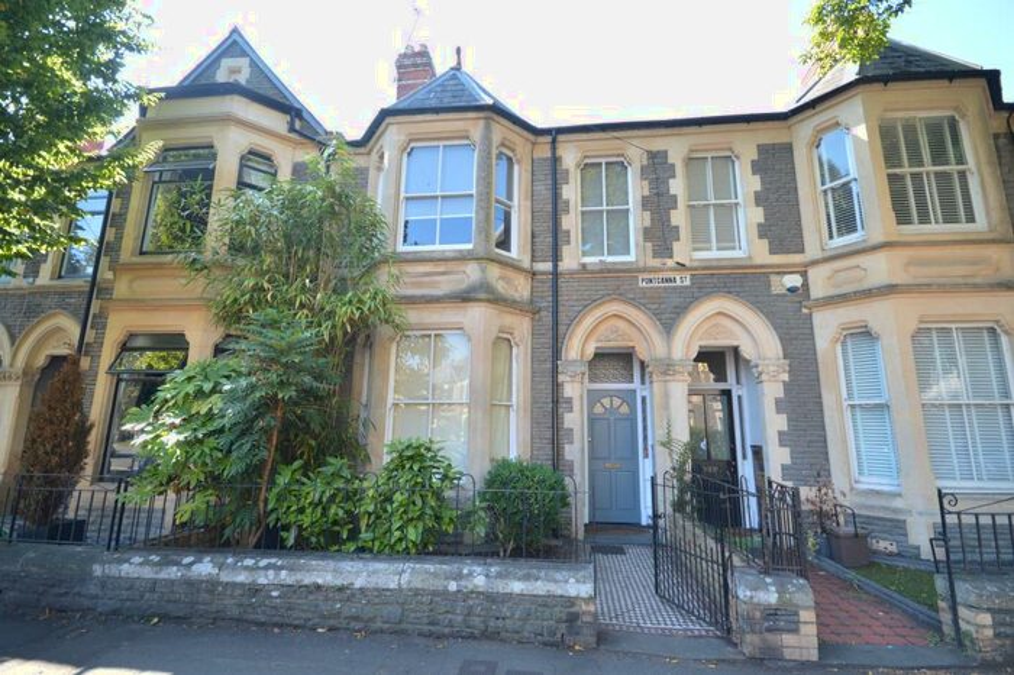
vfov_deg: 77.3
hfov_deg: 100.4
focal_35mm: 15
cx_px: 507
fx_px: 422
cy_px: 338
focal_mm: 10
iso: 400
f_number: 6.3
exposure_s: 1/160
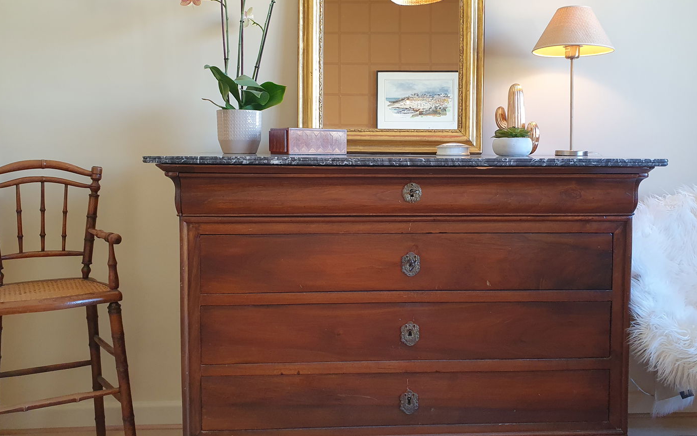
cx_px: 386
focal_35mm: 32
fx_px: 608
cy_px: 185
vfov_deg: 39.3
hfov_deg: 59.5
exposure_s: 1/100
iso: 200
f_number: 2.4
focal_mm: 4.32
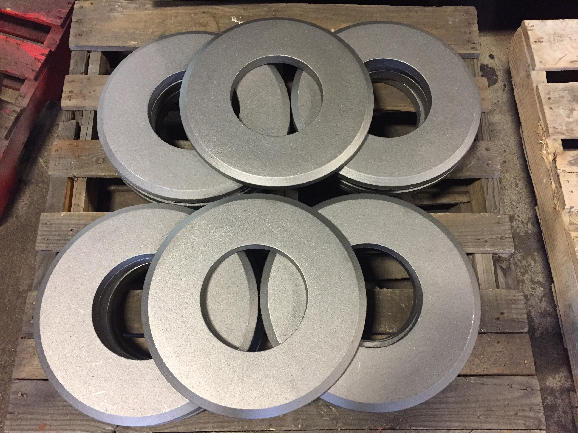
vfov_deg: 48.2
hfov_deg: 61.7
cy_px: 216
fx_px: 484
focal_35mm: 29
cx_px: 289
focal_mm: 4.15
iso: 250
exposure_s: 1/30
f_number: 2.2
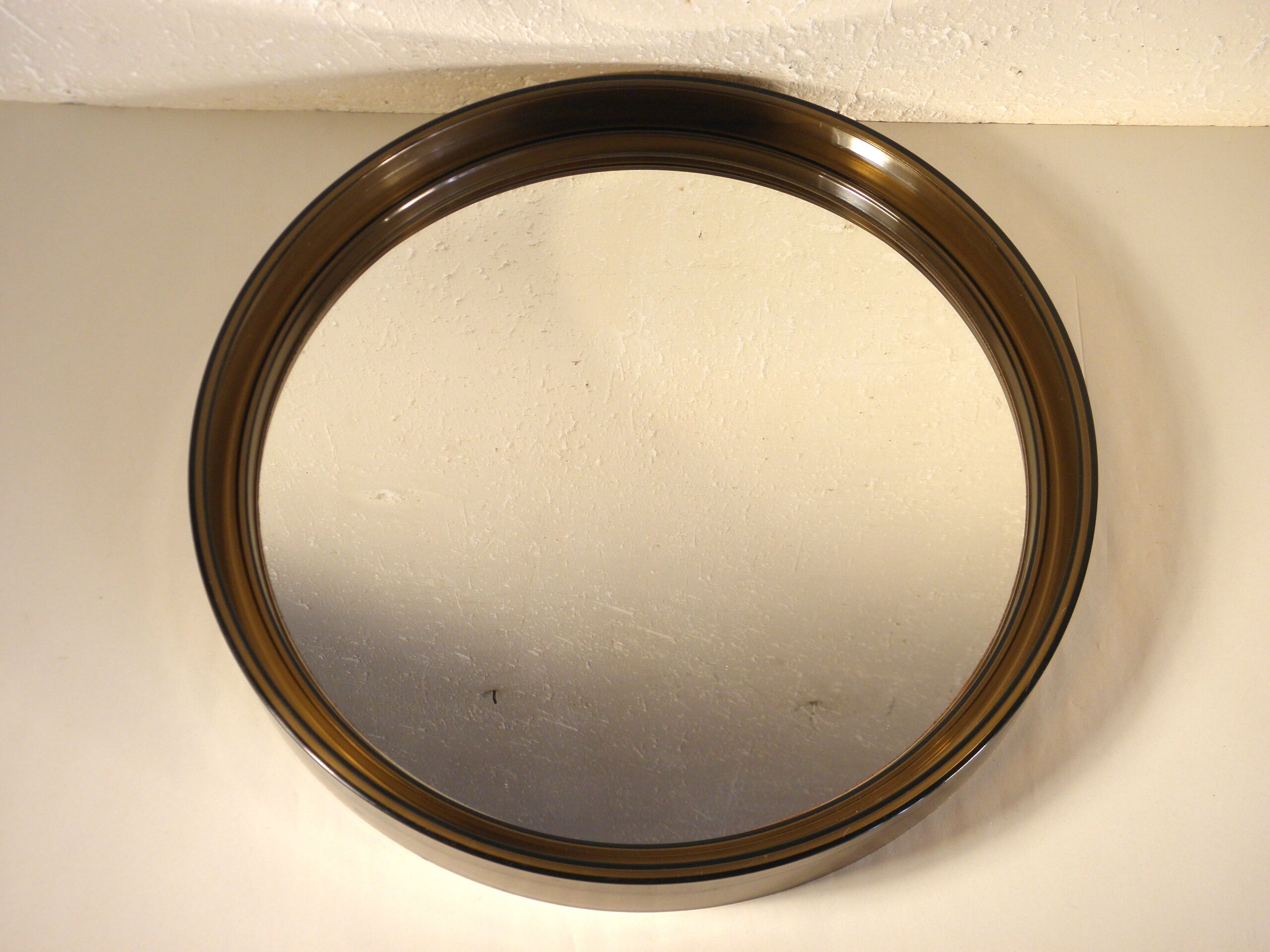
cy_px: 476
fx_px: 1614
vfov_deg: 32.9
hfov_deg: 42.9
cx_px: 635
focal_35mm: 44
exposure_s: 1/60
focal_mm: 7.9
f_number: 3.9
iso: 100
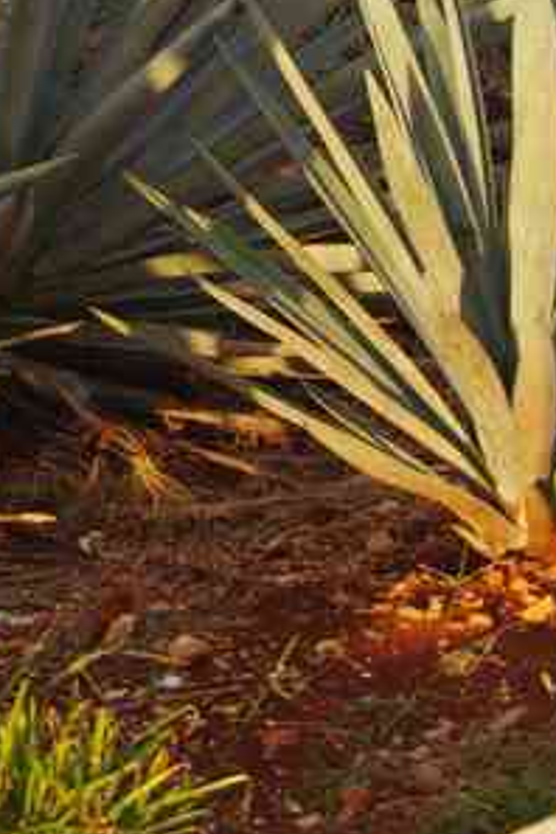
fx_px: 3822
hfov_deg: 8.1
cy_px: -369
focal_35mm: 165
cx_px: -312
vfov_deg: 12.0
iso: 400
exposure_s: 1/60
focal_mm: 32.5
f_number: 6.3
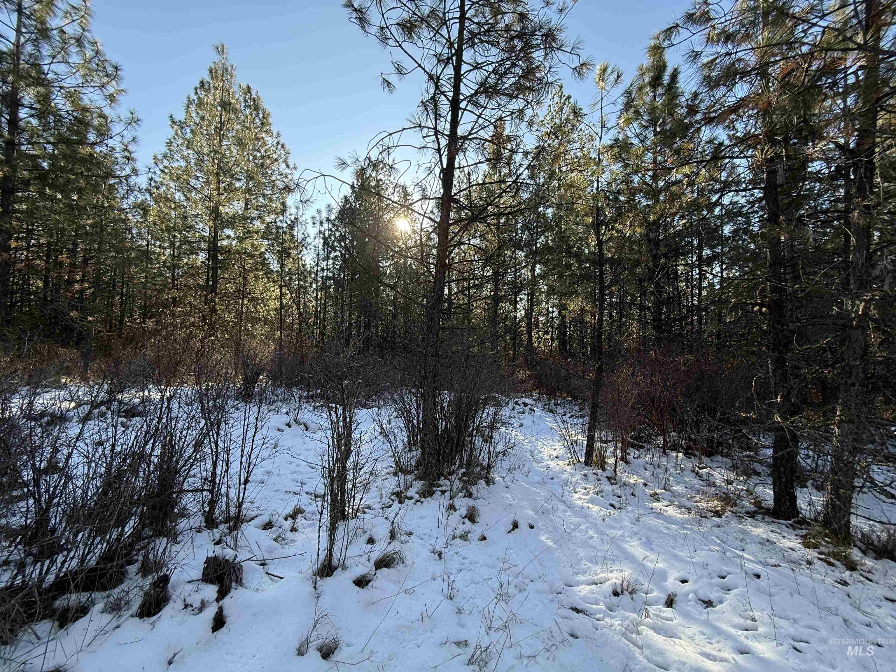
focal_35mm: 14
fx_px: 362
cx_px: 448
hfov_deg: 102.1
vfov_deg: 85.7
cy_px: 336
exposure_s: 1/264
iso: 64
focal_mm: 2.22
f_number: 2.2
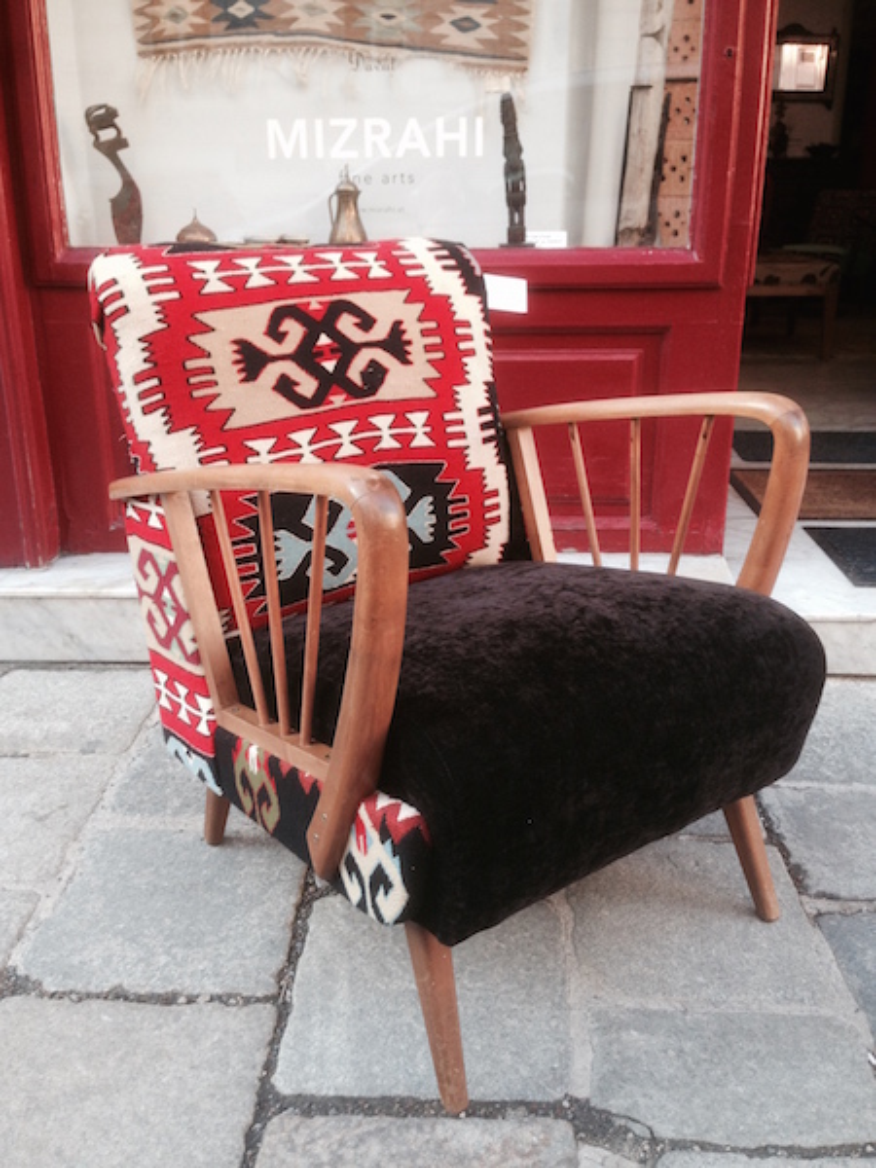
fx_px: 1113
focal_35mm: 33
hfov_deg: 42.9
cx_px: 438
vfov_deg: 55.4
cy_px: 584
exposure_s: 1/60
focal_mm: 4.12
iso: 64
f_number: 2.4
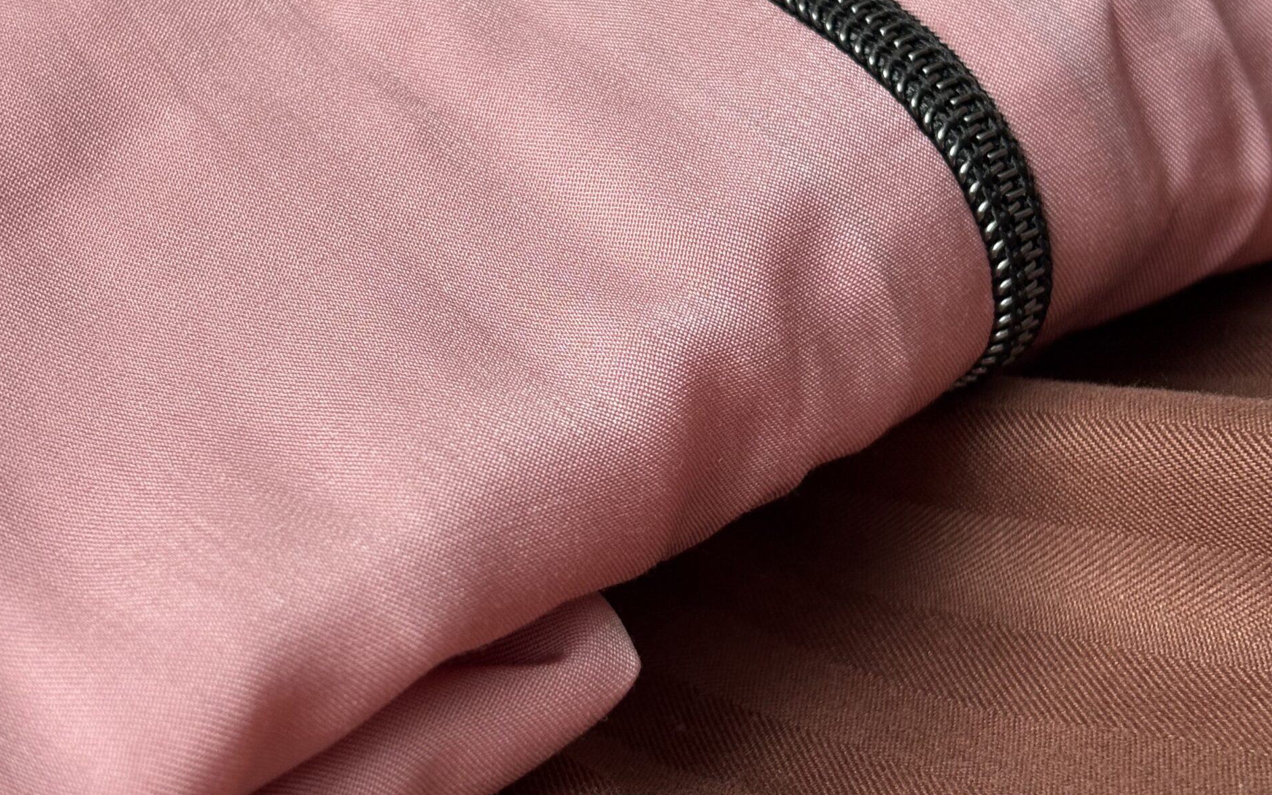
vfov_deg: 17.3
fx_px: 2600
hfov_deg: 27.5
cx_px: 634
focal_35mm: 75
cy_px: 203
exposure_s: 1/60
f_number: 1.6
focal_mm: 5.96
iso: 125
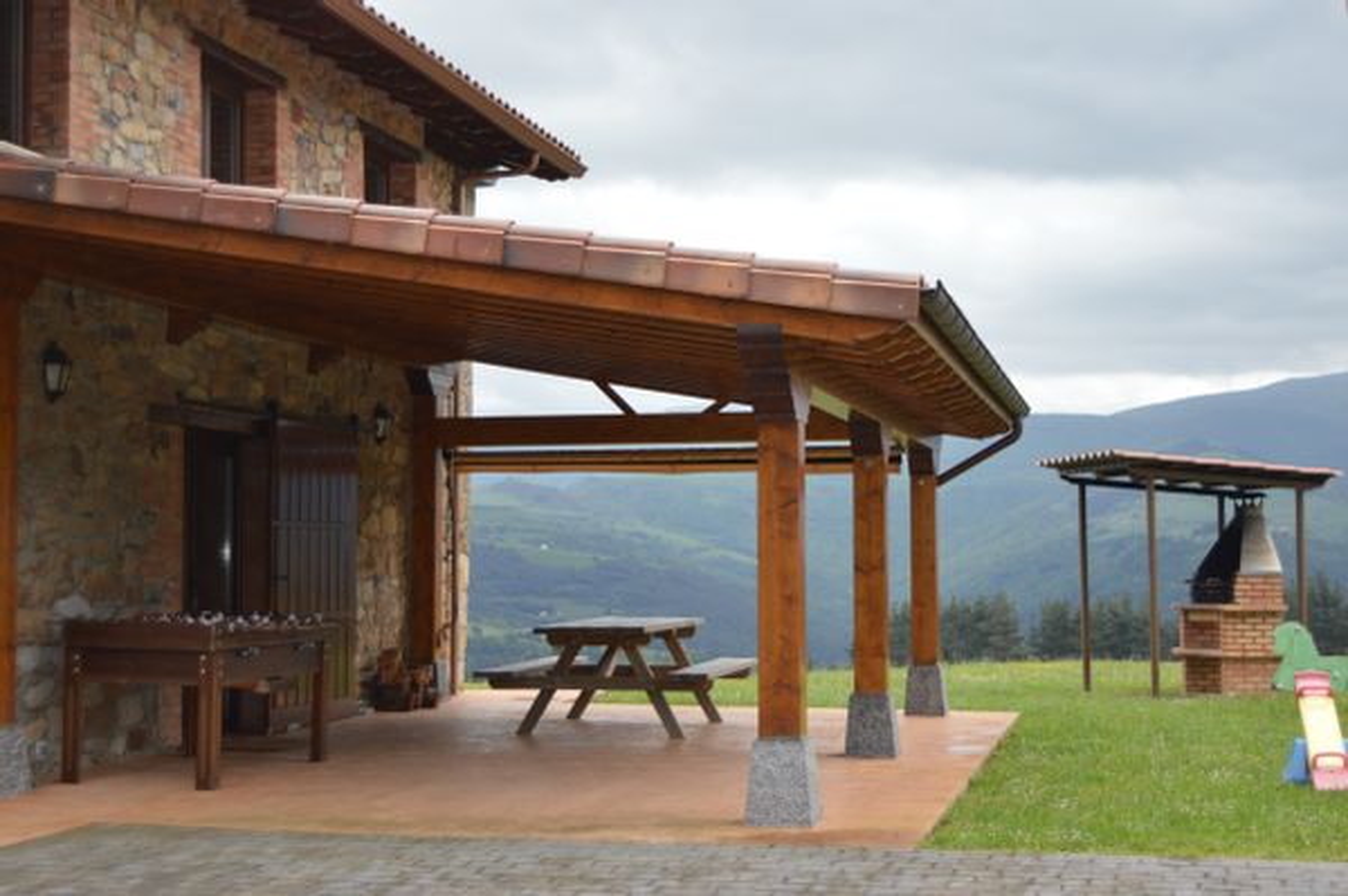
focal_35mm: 52
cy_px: 448
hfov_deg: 37.9
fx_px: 1964
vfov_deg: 25.7
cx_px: 674
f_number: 5
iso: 100
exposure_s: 1/200
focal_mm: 35
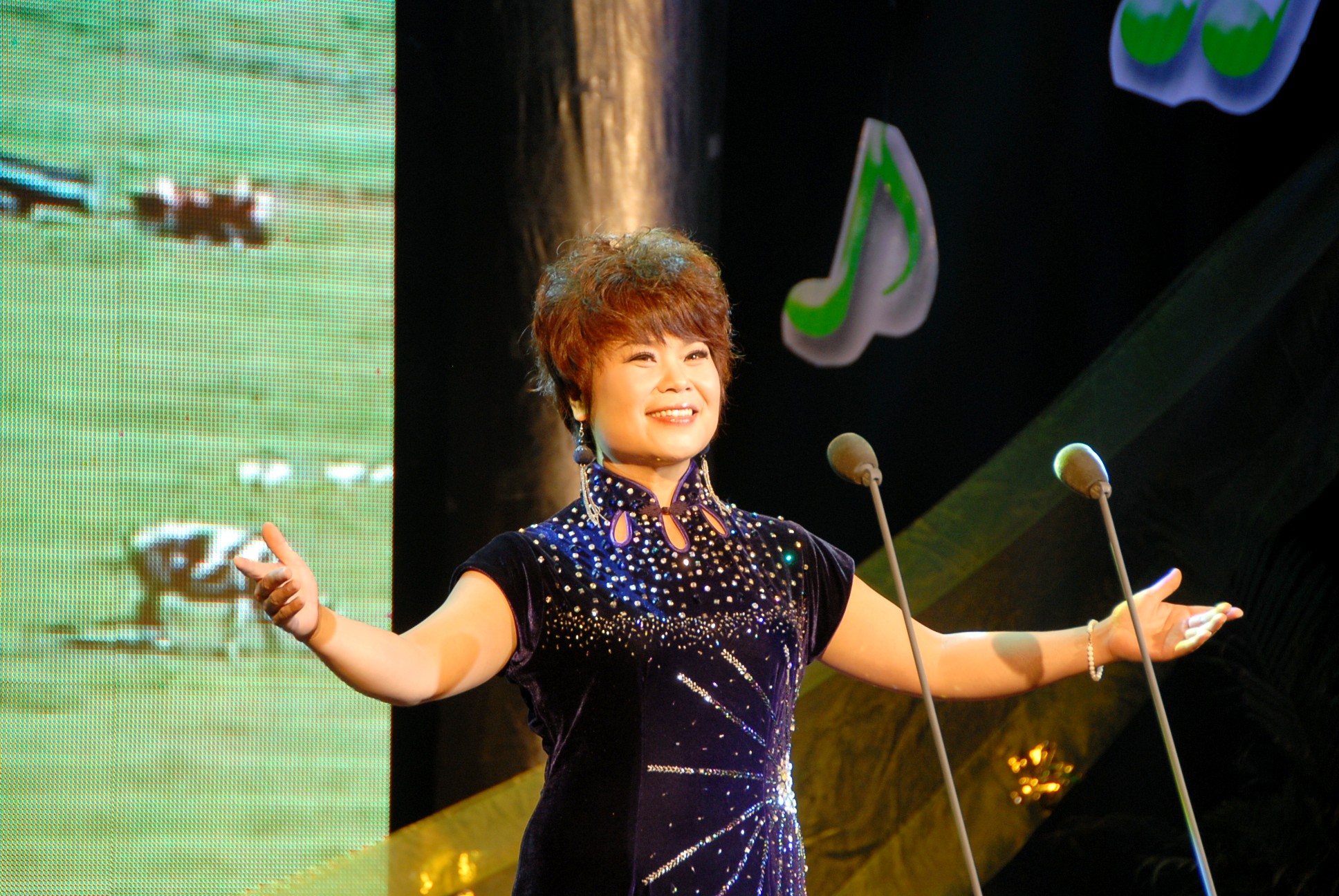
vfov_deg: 7.7
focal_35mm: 180
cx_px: 670
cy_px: 448
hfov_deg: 11.4
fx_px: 6703
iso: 320
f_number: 5.3
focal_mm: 120
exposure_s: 1/40
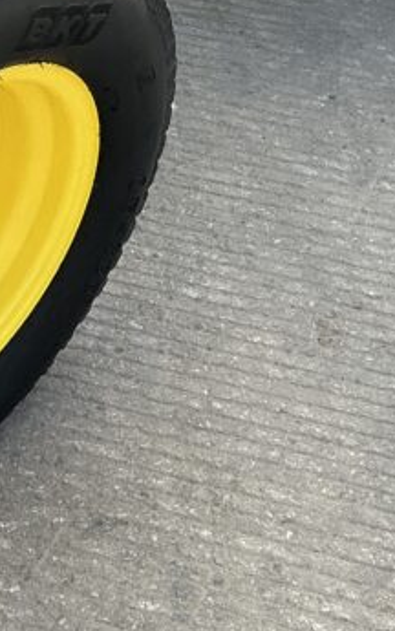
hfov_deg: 14.6
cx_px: -4
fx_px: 1514
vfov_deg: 23.4
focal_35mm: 88
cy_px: 210
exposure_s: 1/386
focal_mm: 3
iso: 25
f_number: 1.8
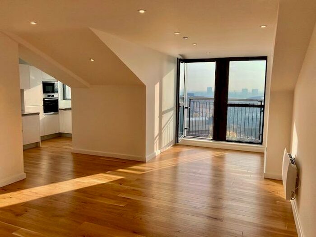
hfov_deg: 63.4
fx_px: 256
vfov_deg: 49.7
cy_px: 118
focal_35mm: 28
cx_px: 158
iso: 20
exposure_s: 1/823
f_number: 1.8
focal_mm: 3.99
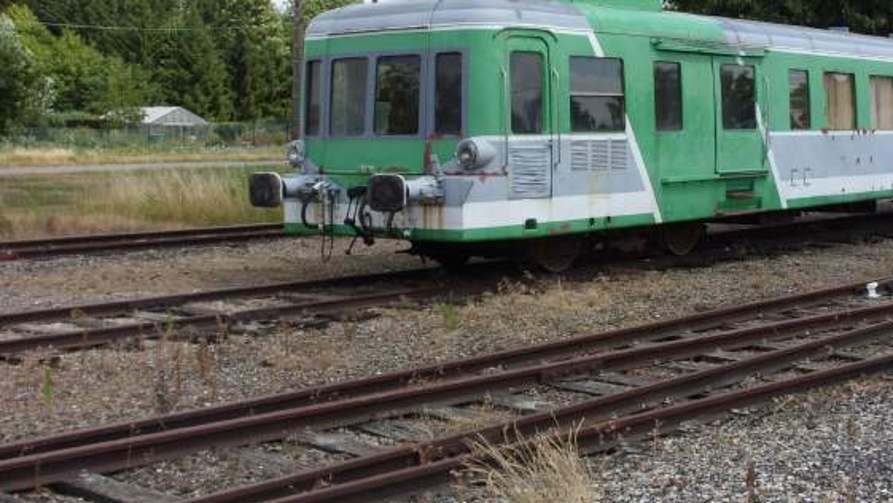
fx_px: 1398
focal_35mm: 59
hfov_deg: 35.1
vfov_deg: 20.3
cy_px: 159
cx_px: 599
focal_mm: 6.3
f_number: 4.9
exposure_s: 1/337
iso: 50
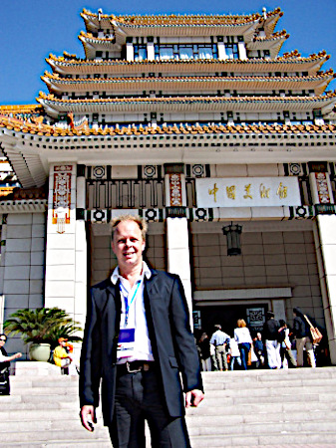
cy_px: 224
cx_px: 168
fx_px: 492
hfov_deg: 37.7
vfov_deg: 49.0
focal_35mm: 38
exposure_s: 1/500
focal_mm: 6.3
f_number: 4
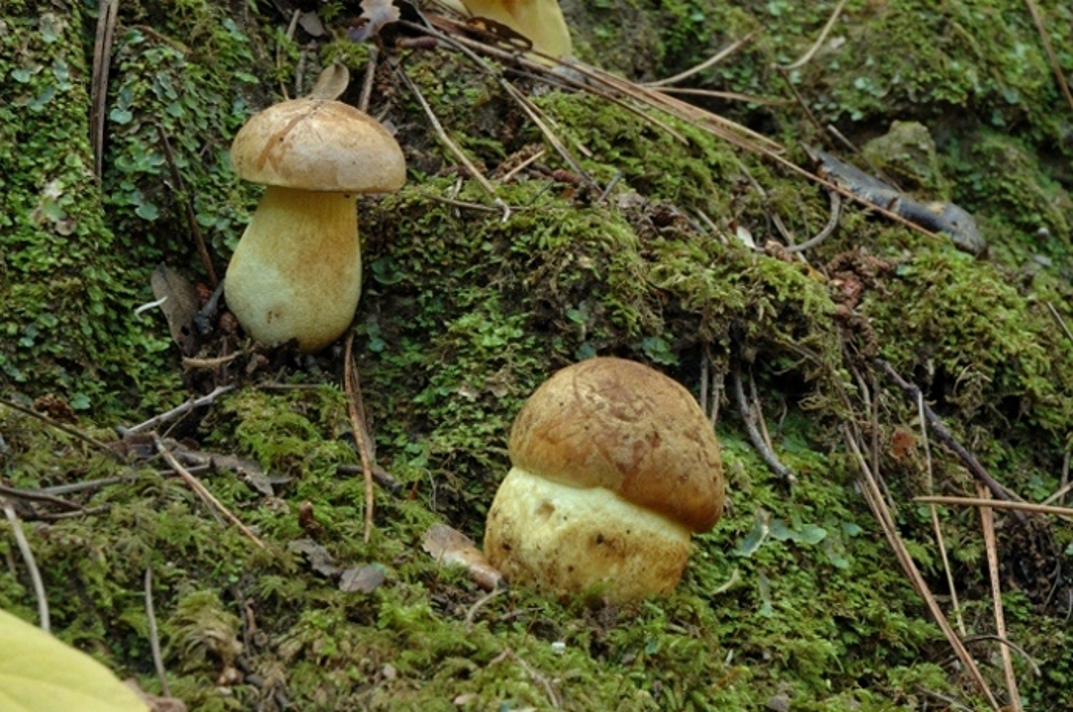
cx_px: 536
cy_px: 356
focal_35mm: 105
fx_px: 3125
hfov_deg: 19.5
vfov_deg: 13.0
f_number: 16
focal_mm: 70
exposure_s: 1.6
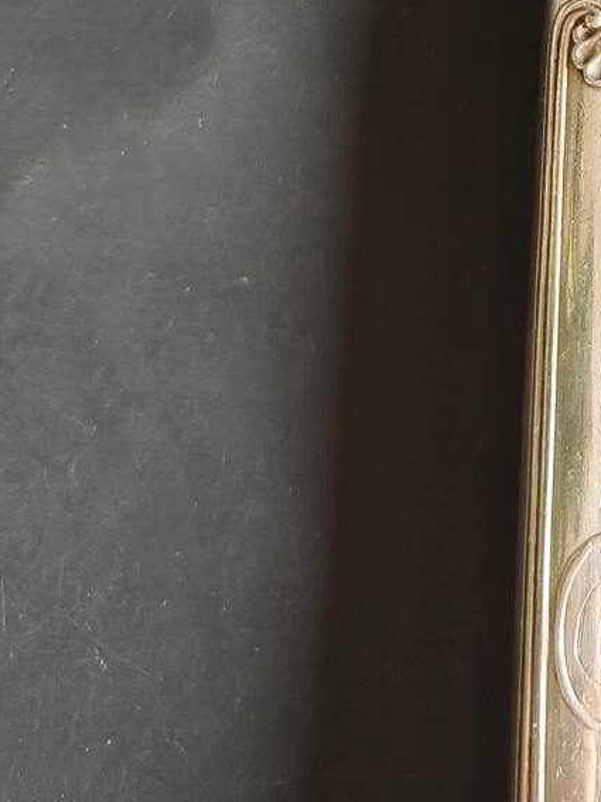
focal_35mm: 73
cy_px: -143
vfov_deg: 24.4
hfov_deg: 19.1
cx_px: 701
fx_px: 1691
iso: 400
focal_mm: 6.06
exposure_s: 1/40.7
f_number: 1.6
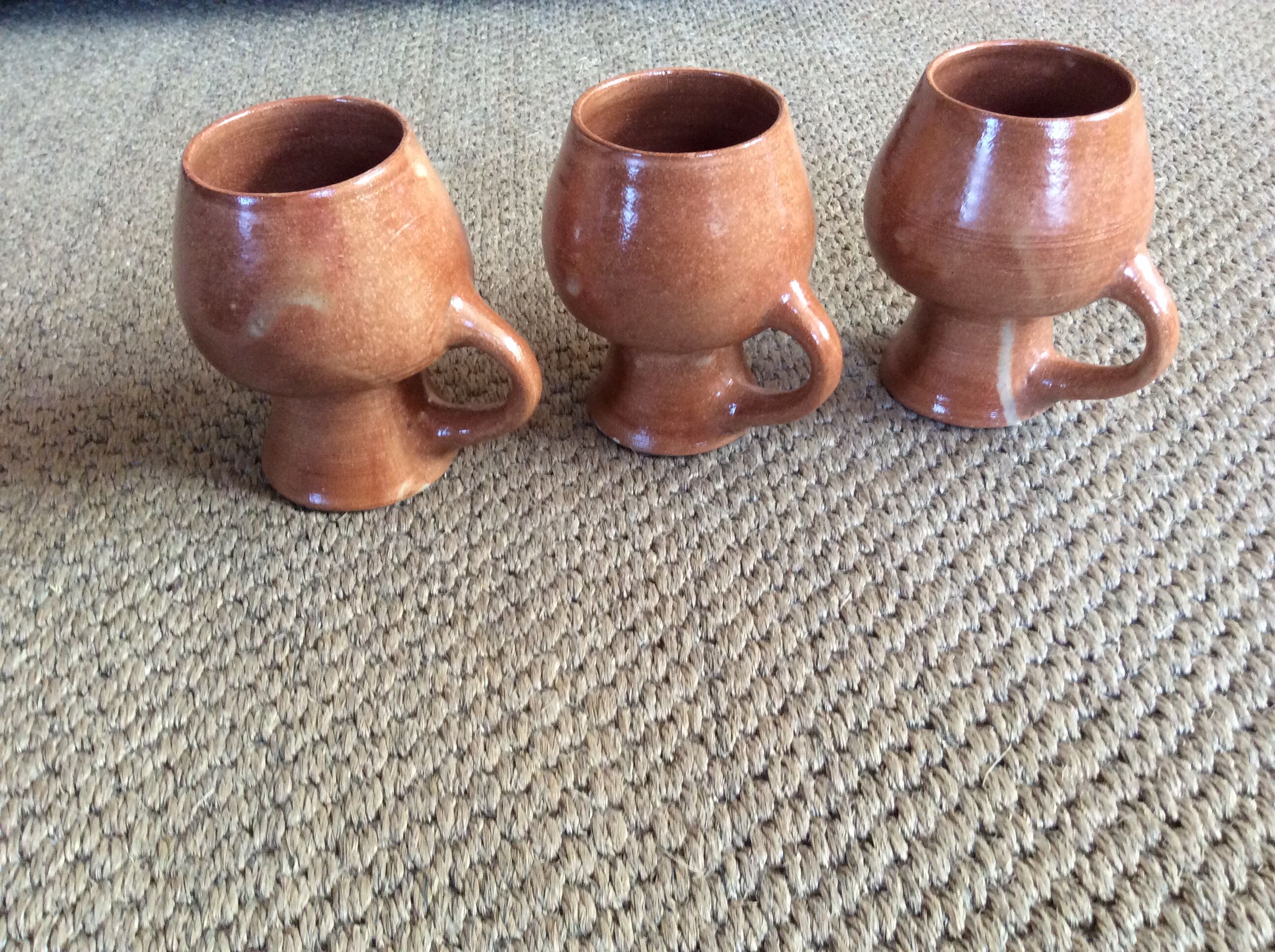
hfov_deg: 56.9
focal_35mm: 32
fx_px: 1177
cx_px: 638
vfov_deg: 44.1
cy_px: 476
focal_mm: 3.3
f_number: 2.4
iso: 160
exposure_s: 1/25
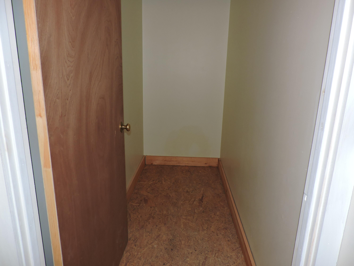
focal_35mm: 24
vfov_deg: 56.8
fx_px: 245
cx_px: 177
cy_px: 133
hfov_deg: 71.6
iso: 200
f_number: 3
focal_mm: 4.3
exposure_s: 1/30
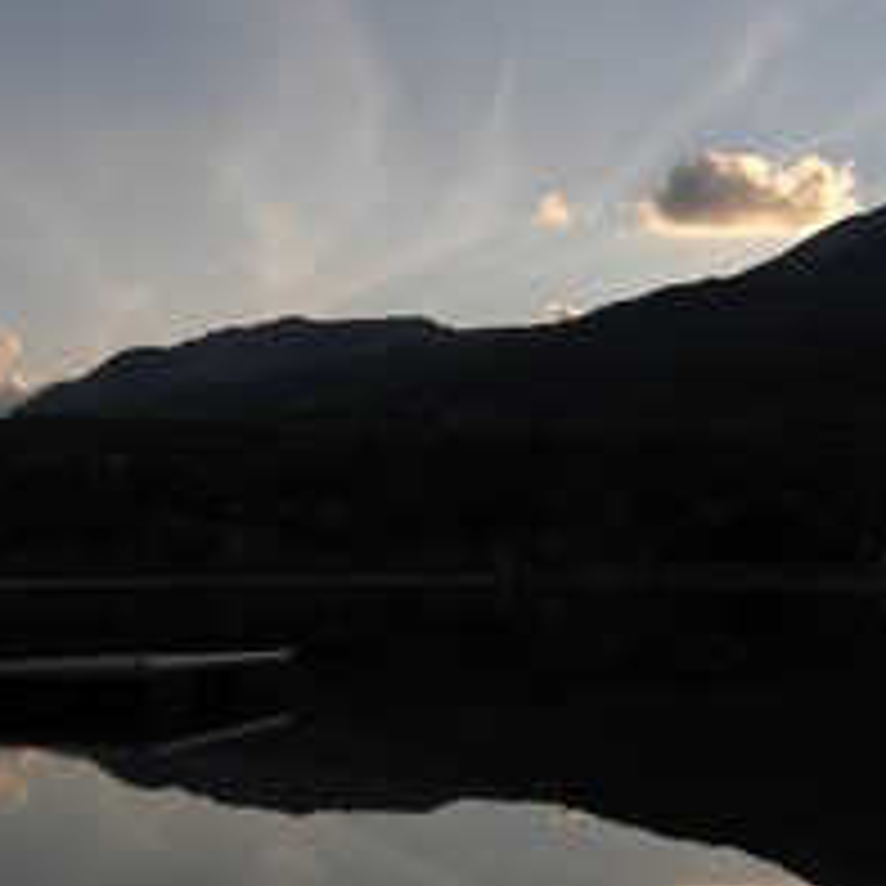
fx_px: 1882
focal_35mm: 65
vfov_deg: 26.1
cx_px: 369
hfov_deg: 26.5
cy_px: 675
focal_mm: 24
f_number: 5
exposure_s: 1/500
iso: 100
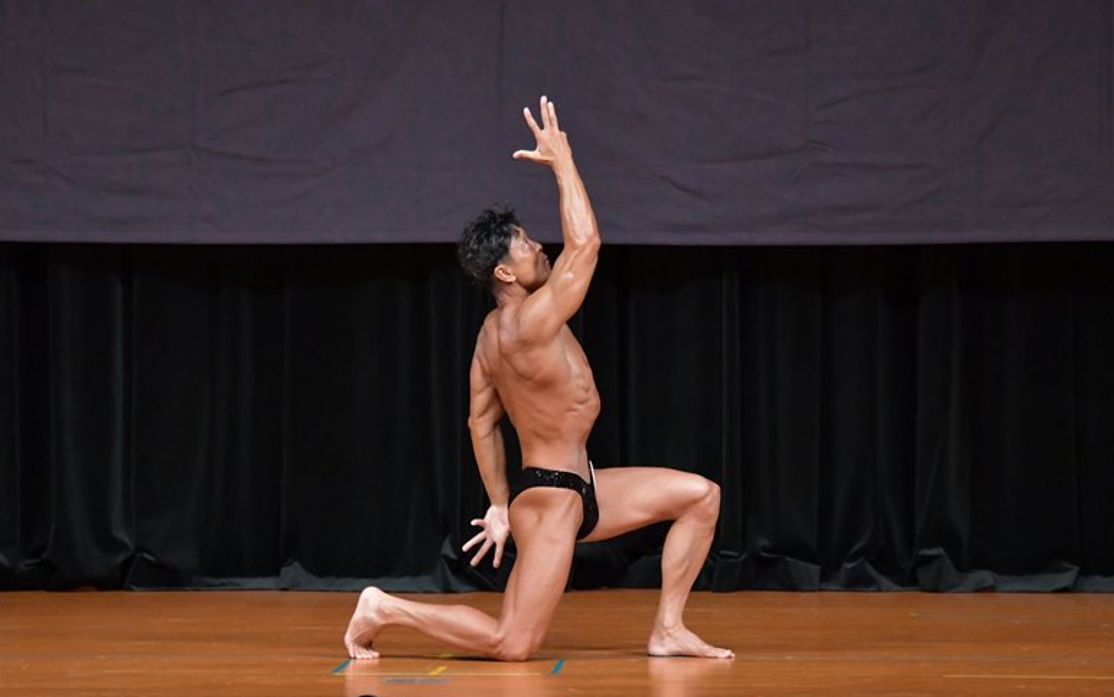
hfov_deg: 7.6
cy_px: 352
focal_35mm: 276
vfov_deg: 4.8
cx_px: 558
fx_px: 8382
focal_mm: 180
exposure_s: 1/400
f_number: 5.6
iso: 5000
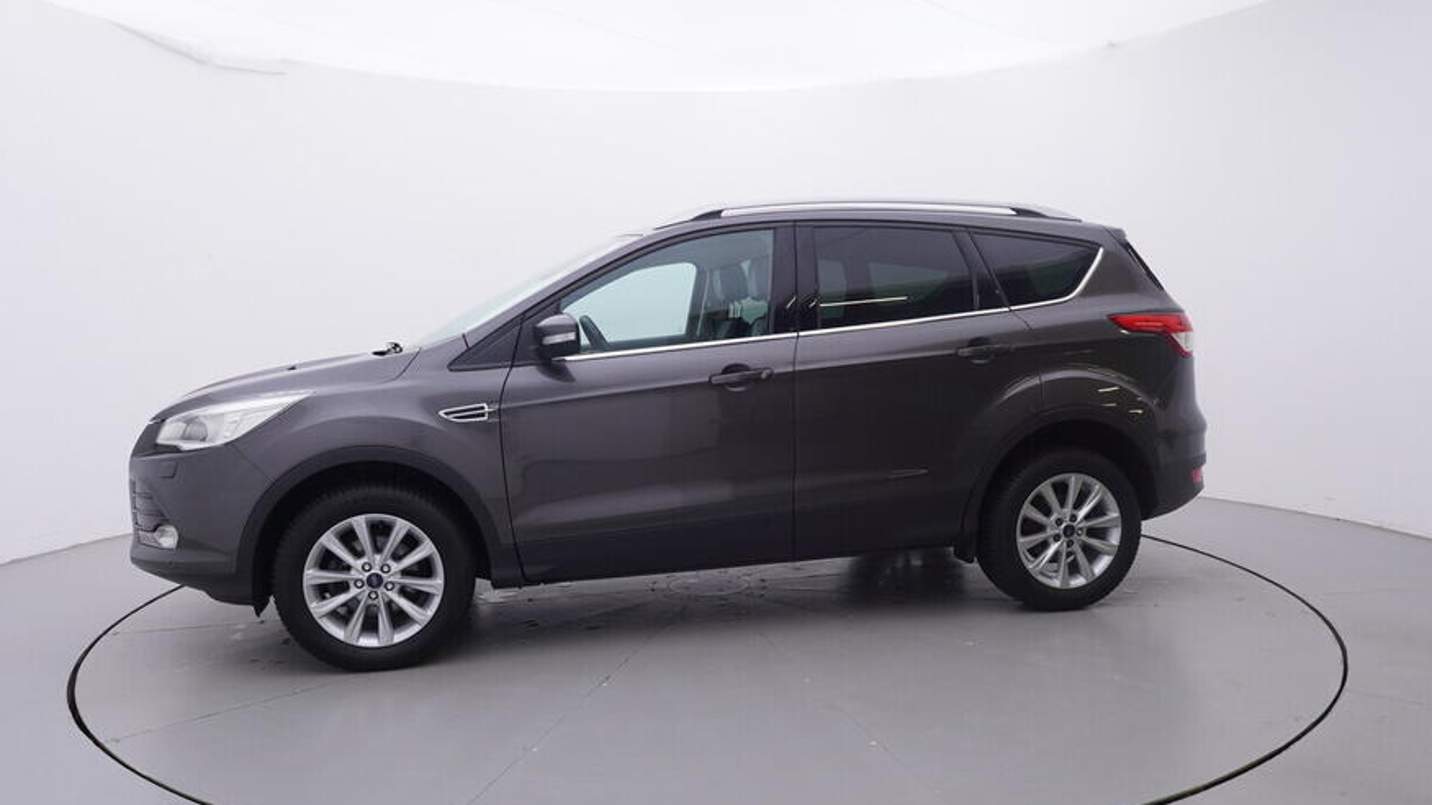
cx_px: 709
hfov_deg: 68.7
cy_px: 447
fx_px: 1048
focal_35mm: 28
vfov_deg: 42.0
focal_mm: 15
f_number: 5
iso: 200
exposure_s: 1/80
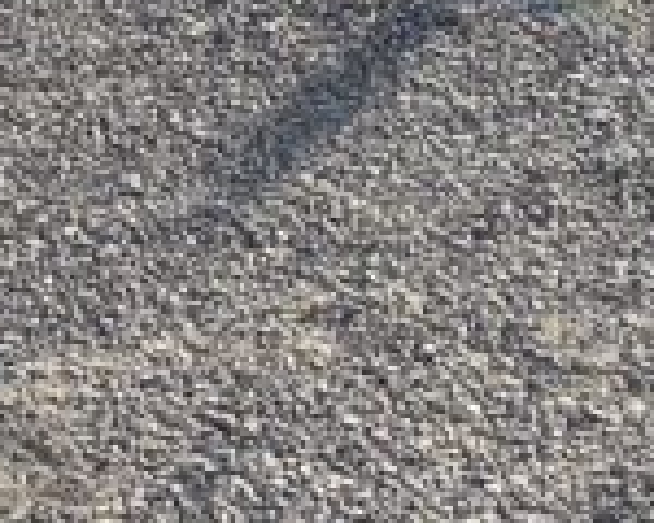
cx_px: -209
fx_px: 3349
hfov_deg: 10.9
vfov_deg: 7.6
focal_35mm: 173
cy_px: -1146
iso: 25
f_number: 1.8
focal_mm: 4.25
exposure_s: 1/4098
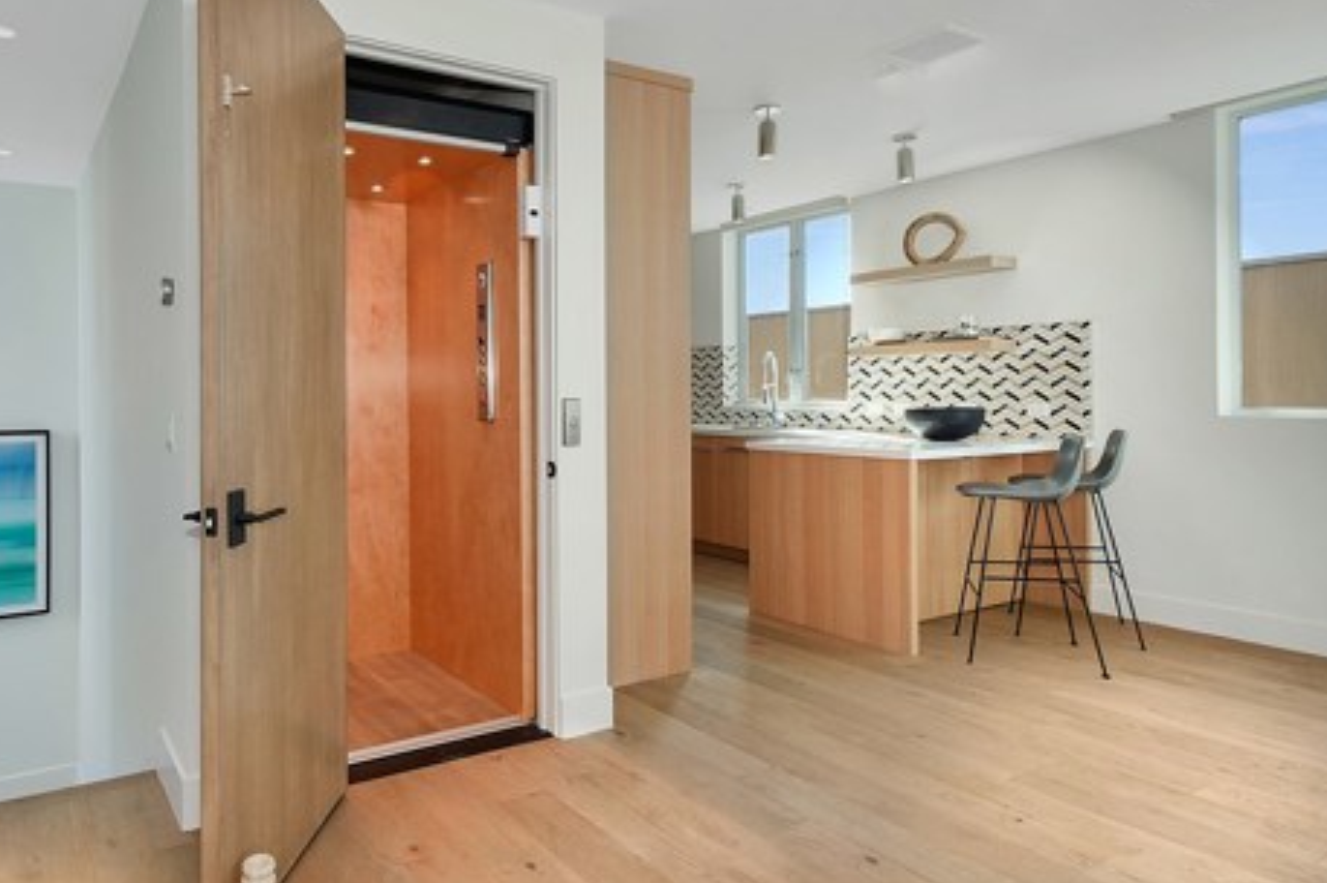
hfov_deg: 79.1
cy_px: 396
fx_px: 774
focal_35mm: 21
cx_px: 465
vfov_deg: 59.3
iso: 250
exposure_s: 1/50
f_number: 8
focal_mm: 10
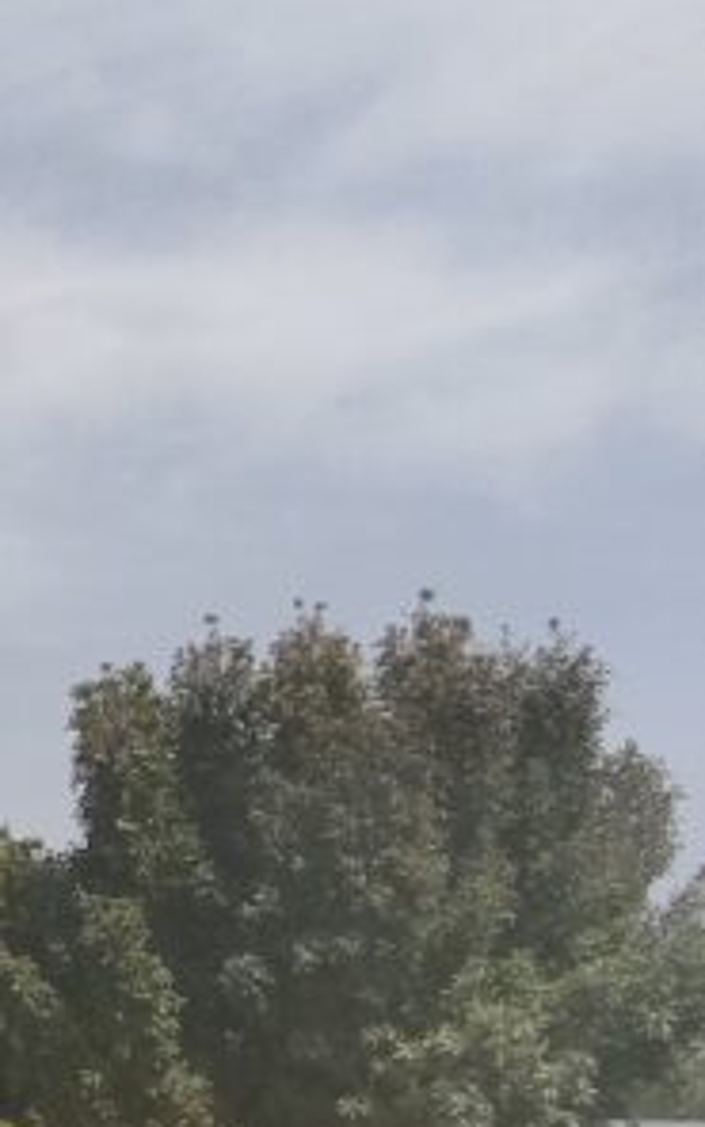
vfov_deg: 32.2
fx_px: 1783
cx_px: -835
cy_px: 1135
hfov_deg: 15.7
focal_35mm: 58
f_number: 2.2
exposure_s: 1/1591
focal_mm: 1.6
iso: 51
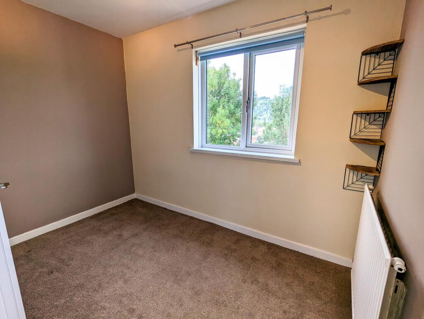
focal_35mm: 16
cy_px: 160
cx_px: 212
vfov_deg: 78.2
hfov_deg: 94.4
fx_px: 196
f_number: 2.2
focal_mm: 2.35
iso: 47
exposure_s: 1/204
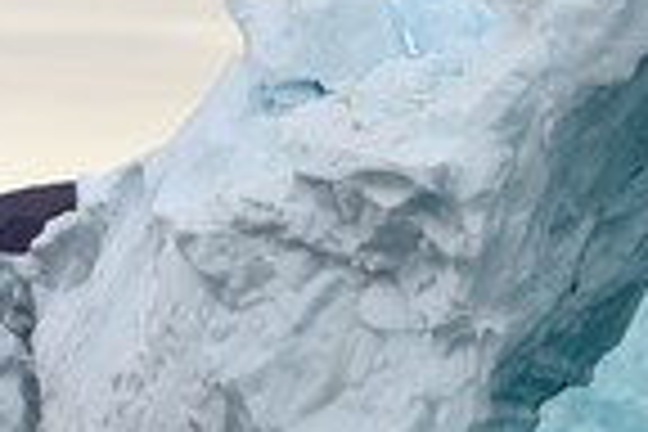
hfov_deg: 3.5
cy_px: 356
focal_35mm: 582
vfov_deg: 2.4
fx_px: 10475
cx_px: 891
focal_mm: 200
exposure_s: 1/640
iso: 400
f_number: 8
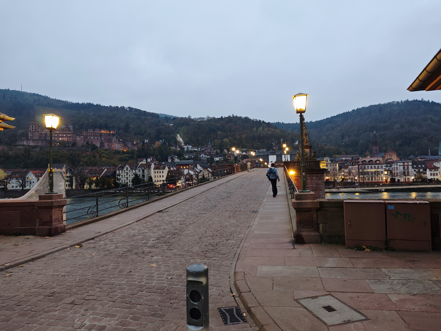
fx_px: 293
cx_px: 220
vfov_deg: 58.9
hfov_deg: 73.9
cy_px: 166
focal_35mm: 23
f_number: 1.6
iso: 500
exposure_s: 1/33.3
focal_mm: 6.55
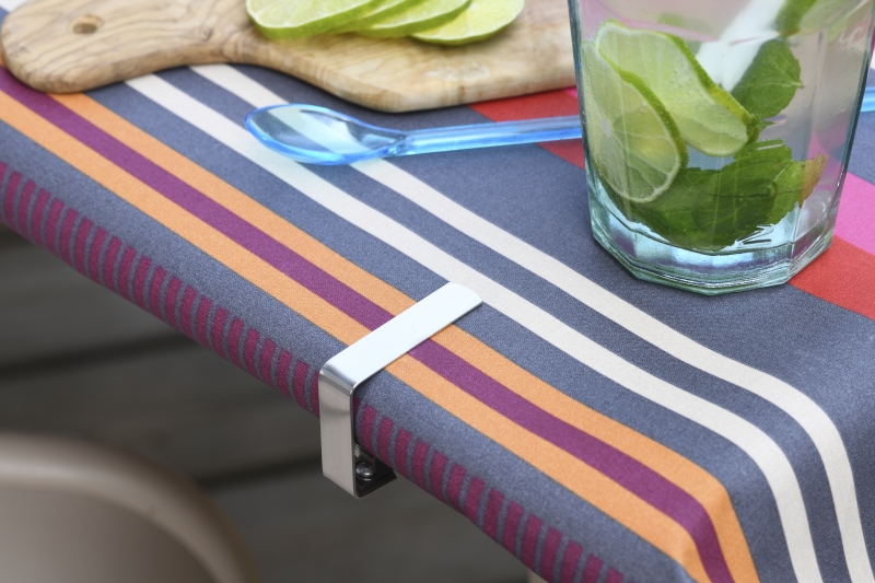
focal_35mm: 105
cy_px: 292
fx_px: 2551
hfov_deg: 19.5
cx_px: 438
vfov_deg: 13.0
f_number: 11
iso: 320
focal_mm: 105
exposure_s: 1/100
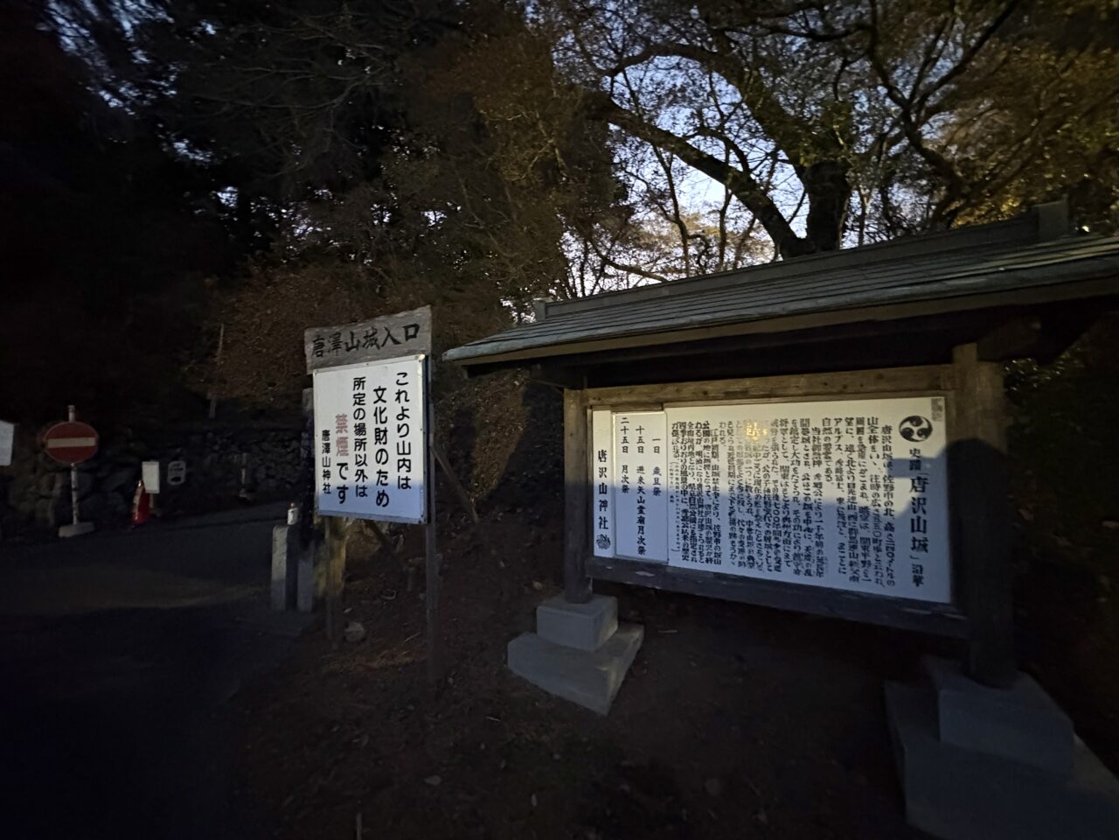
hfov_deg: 102.1
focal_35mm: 14
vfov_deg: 85.7
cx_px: 560
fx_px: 453
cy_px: 420
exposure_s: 1/25
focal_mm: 2.22
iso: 1600
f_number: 2.2
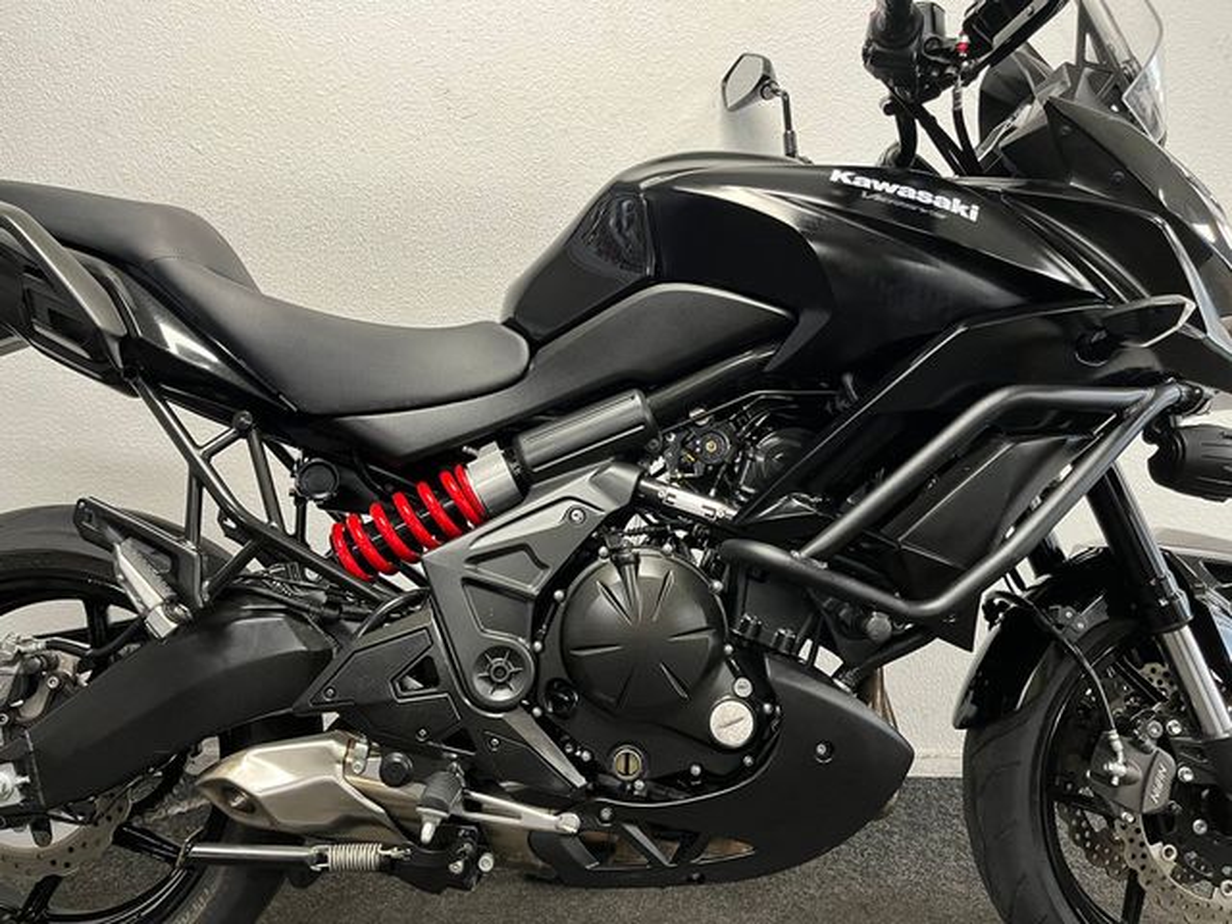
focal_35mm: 26
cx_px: 616
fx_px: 925
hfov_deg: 67.3
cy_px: 462
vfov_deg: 53.1
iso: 200
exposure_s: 1/50
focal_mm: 5.1
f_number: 1.6
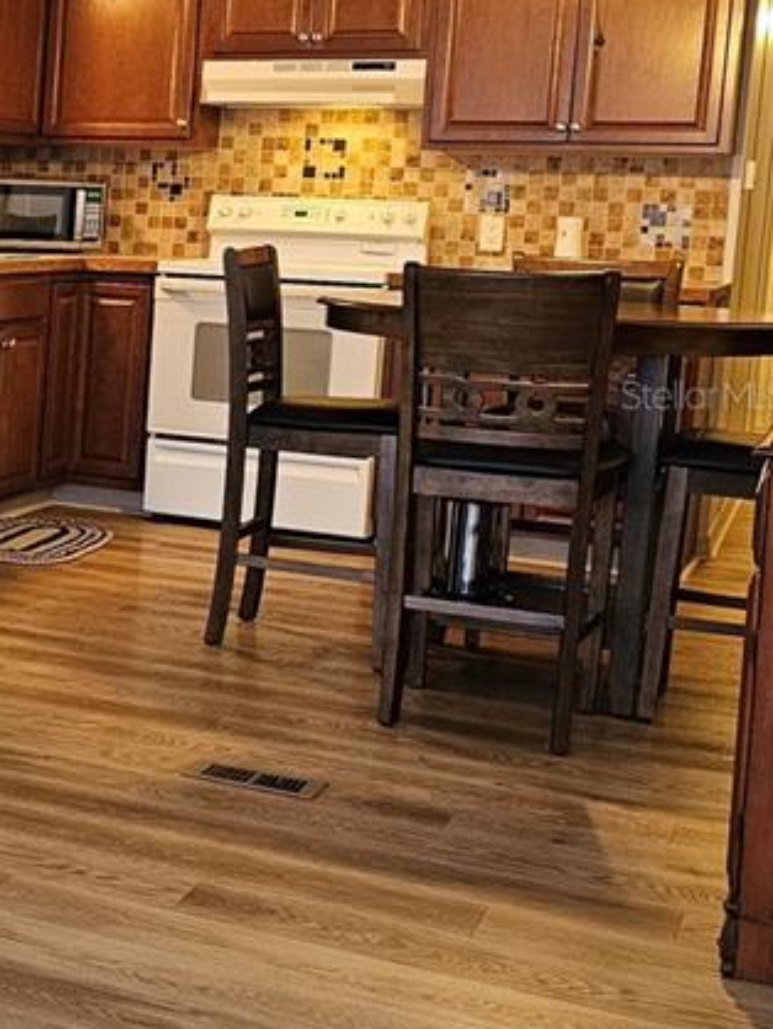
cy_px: 394
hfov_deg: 19.9
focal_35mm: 66
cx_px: -313
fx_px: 1963
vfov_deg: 29.3
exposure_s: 1/60
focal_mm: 6.3
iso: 500
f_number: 1.7
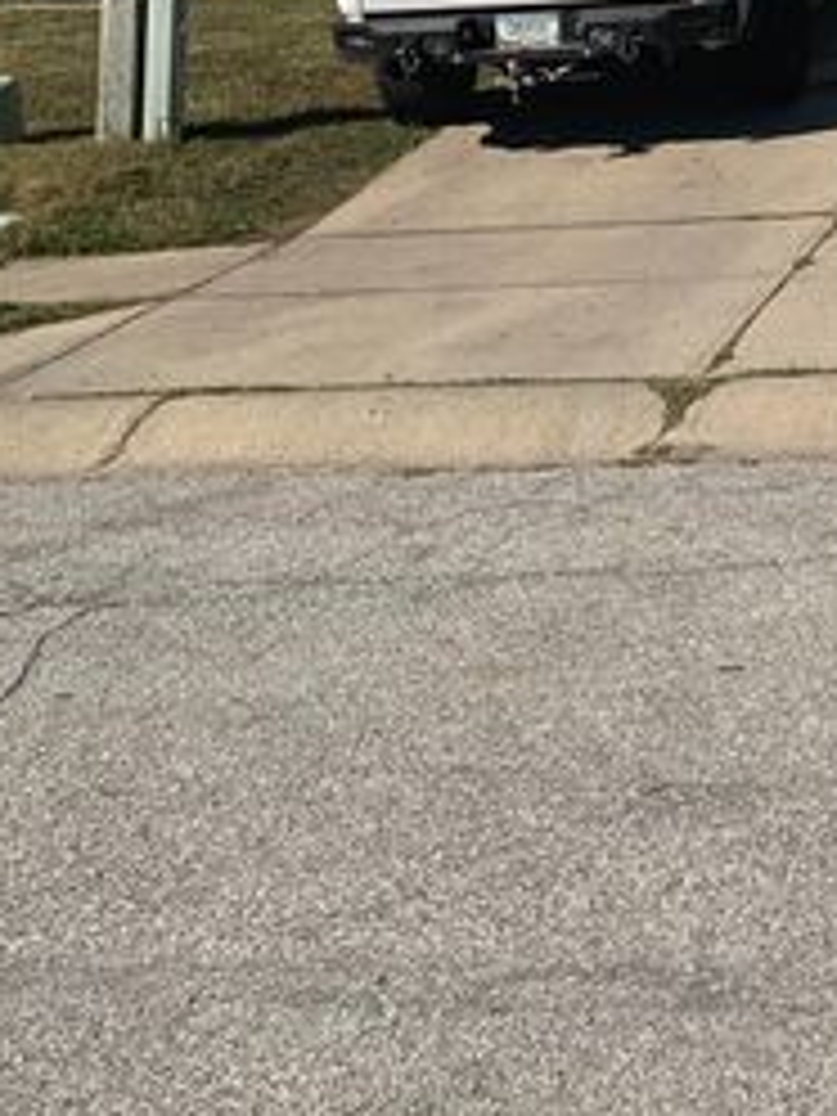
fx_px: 2257
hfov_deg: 19.7
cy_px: -142
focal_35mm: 70
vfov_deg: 25.5
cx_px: 1012
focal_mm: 4.25
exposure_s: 1/3937
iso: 25
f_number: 1.8
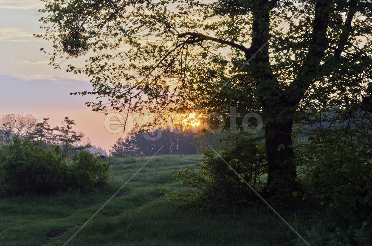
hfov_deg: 22.0
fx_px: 959
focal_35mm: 93
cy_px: 123
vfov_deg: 14.6
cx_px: 186
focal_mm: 62
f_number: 18
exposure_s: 1/30
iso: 100
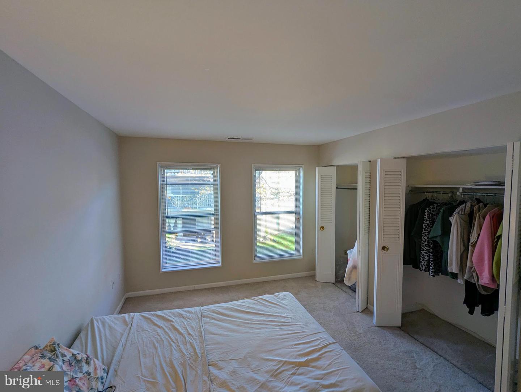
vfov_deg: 78.2
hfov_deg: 94.4
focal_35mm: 16
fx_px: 241
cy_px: 196
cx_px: 260
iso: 84
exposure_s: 1/71.7
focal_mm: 2.35
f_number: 2.2
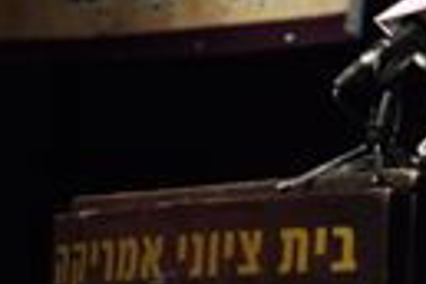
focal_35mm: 297
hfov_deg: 6.7
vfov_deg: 4.6
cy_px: 167
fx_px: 3514
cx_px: 819
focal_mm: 40
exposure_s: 1/125
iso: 640
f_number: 3.2
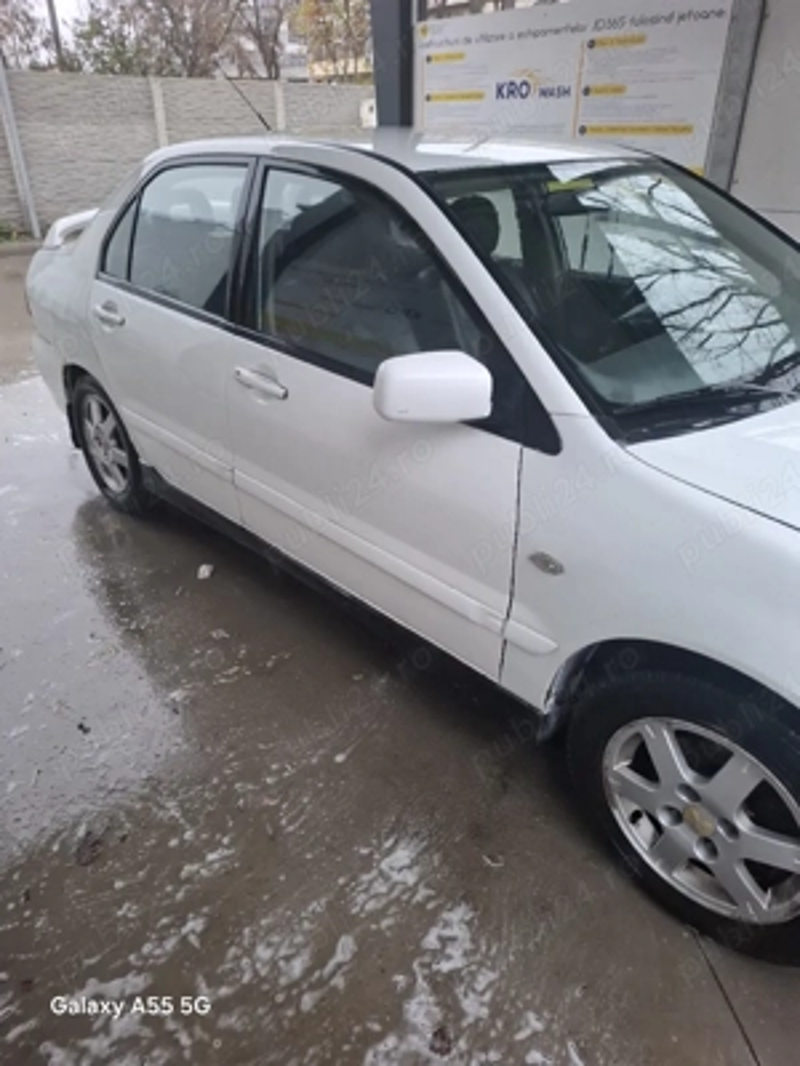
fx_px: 709
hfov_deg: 58.9
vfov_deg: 73.9
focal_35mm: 23
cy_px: 533
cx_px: 400
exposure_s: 1/33
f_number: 1.8
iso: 250
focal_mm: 5.54
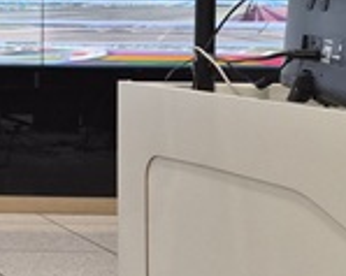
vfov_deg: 15.5
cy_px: 22
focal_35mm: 98
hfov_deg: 15.4
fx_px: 1003
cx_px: -362
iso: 160
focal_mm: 5.4
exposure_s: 1/120
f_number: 1.8
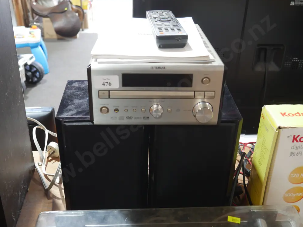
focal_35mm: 41
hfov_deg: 45.8
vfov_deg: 35.2
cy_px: 113
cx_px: 148
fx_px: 359
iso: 800
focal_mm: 20
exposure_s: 1/60
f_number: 4.5
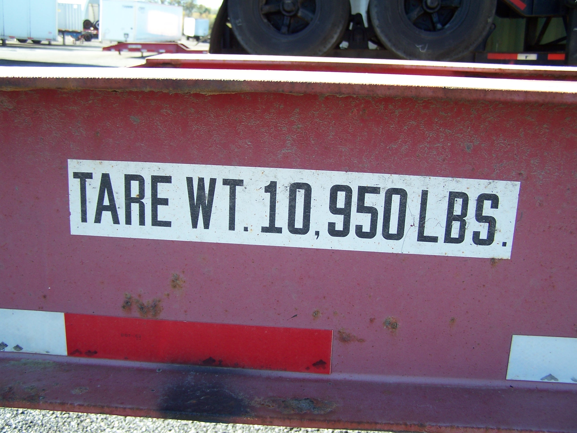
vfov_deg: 37.7
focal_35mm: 38
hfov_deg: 49.0
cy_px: 216
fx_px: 633
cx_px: 288
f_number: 2.8
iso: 80
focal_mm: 6.3
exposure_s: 1/180
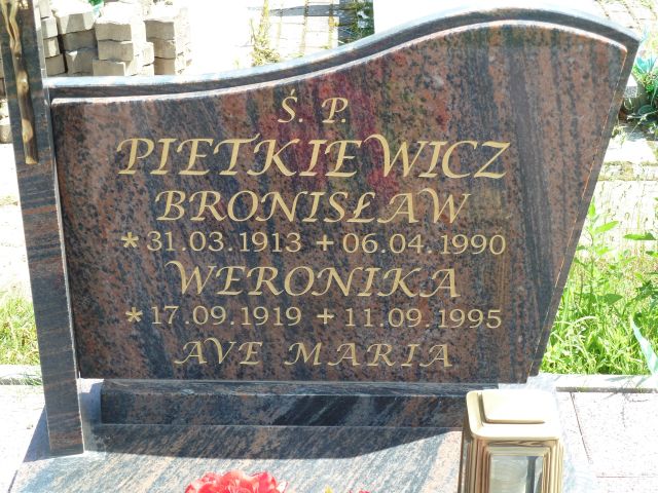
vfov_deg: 18.9
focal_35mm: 78
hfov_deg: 25.0
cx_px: 329
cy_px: 246
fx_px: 1483
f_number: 4.2
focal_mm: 12.8
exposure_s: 1/100
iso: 80
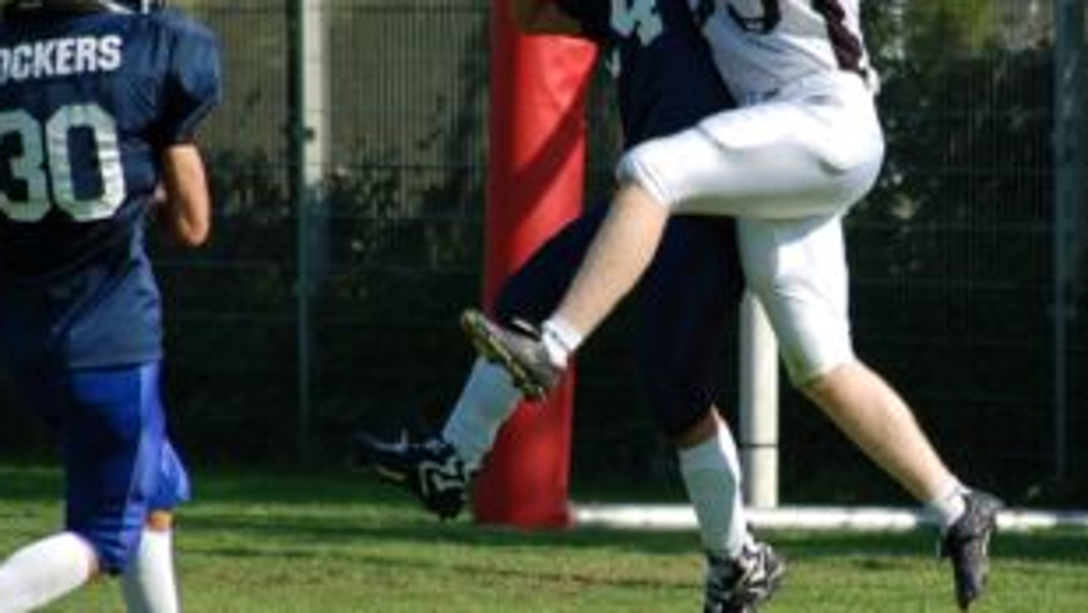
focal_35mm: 391
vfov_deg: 3.1
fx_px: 11283
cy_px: 296
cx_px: 699
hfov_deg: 5.5
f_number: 4.8
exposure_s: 1/1000
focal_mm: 170
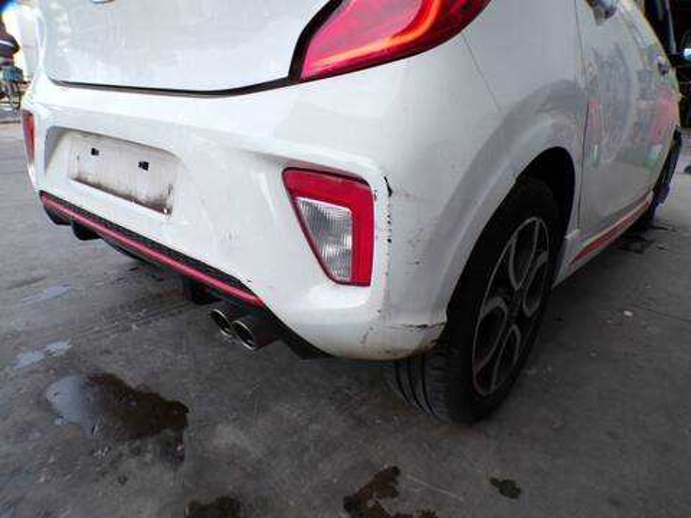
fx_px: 479
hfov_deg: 71.6
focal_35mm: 24
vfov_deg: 56.8
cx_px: 346
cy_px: 259
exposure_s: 1/105
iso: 100
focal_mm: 4.3
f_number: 5.8
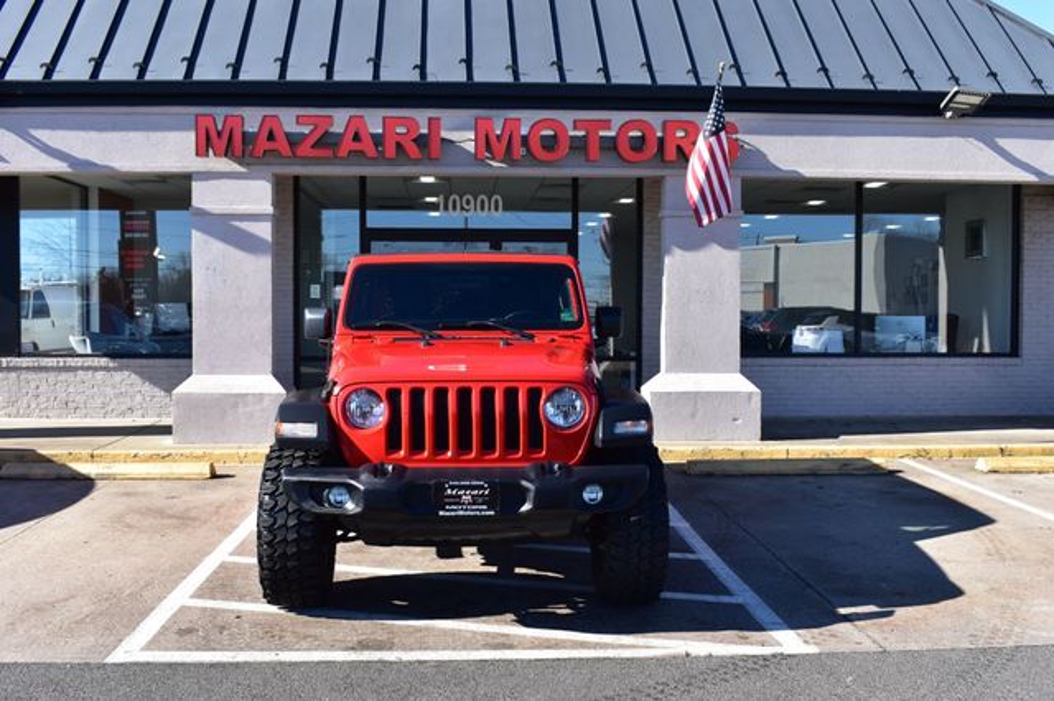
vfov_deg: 36.8
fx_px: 1053
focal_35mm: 36
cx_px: 527
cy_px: 350
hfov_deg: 53.2
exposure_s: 1/320
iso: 400
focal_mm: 24
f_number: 10
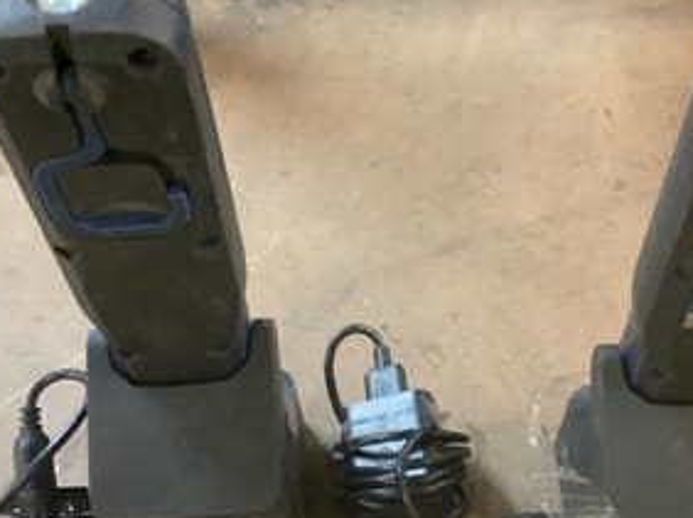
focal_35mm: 55
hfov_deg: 34.8
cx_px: 428
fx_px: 1100
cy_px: 239
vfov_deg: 26.5
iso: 500
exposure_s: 1/25
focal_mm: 3.3
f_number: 2.4
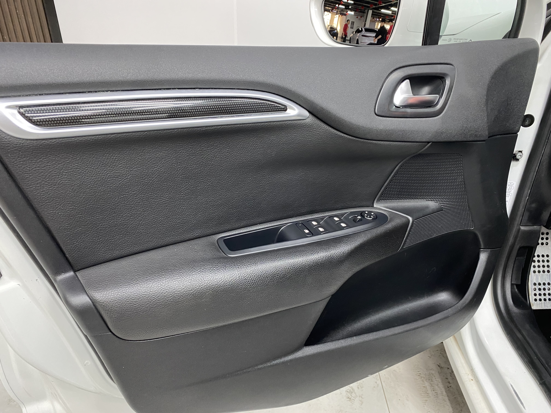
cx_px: 276
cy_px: 206
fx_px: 414
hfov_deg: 67.3
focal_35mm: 26
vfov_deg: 53.1
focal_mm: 4.25
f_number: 1.8
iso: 200
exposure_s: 1/50
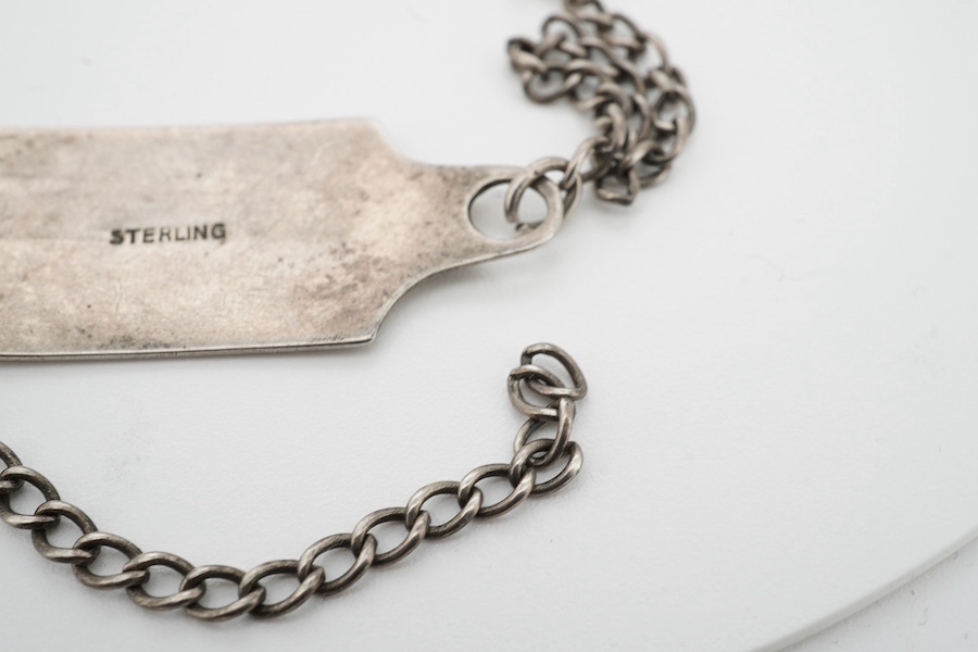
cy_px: 326
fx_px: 1222
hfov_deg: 43.6
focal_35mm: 45
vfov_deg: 29.9
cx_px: 489
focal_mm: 30
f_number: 22
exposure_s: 1/125
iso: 200
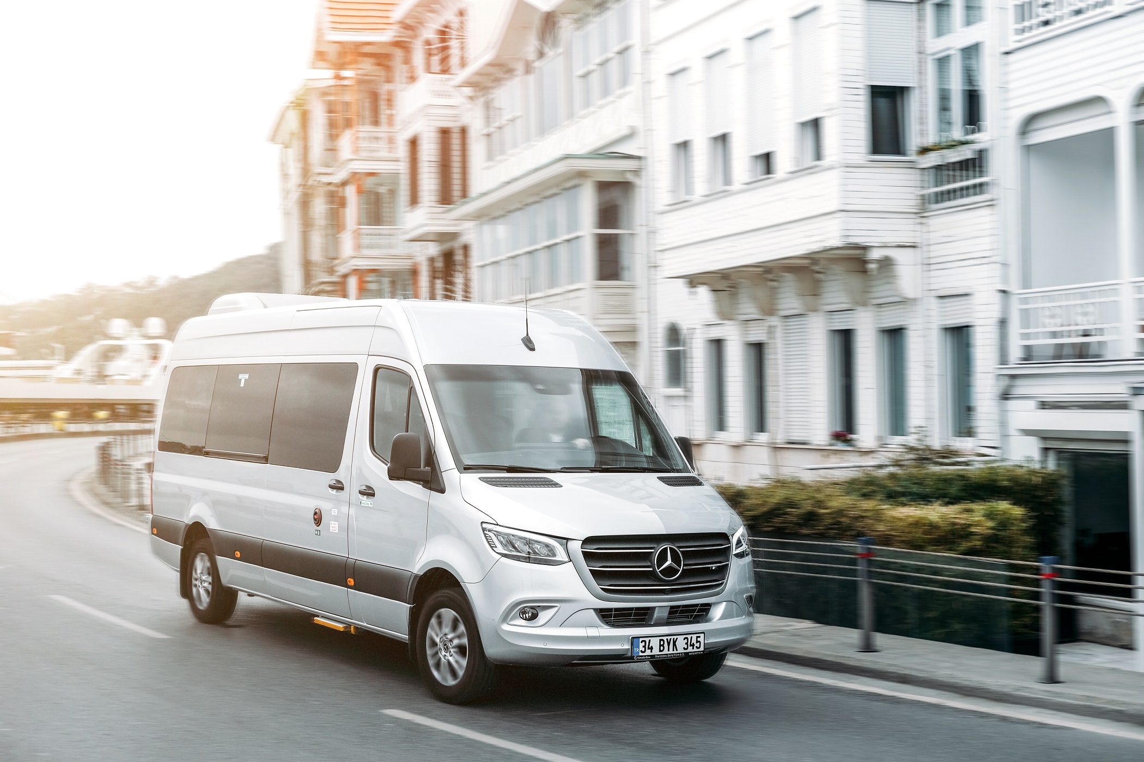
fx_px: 1621
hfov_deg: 38.9
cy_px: 381
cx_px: 572
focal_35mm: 51
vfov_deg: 26.5
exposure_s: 1/1500
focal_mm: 34.3
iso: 200
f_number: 3.6
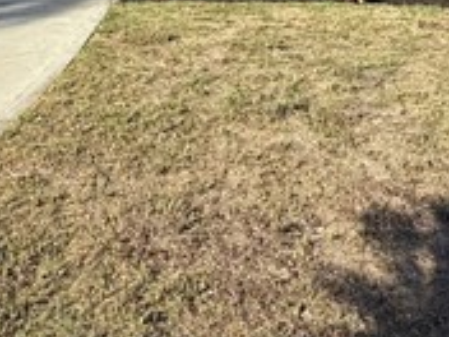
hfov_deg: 37.3
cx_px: 168
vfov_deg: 22.3
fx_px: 662
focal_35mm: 51
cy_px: -199
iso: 50
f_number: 2.2
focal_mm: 2.22
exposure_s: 1/1901
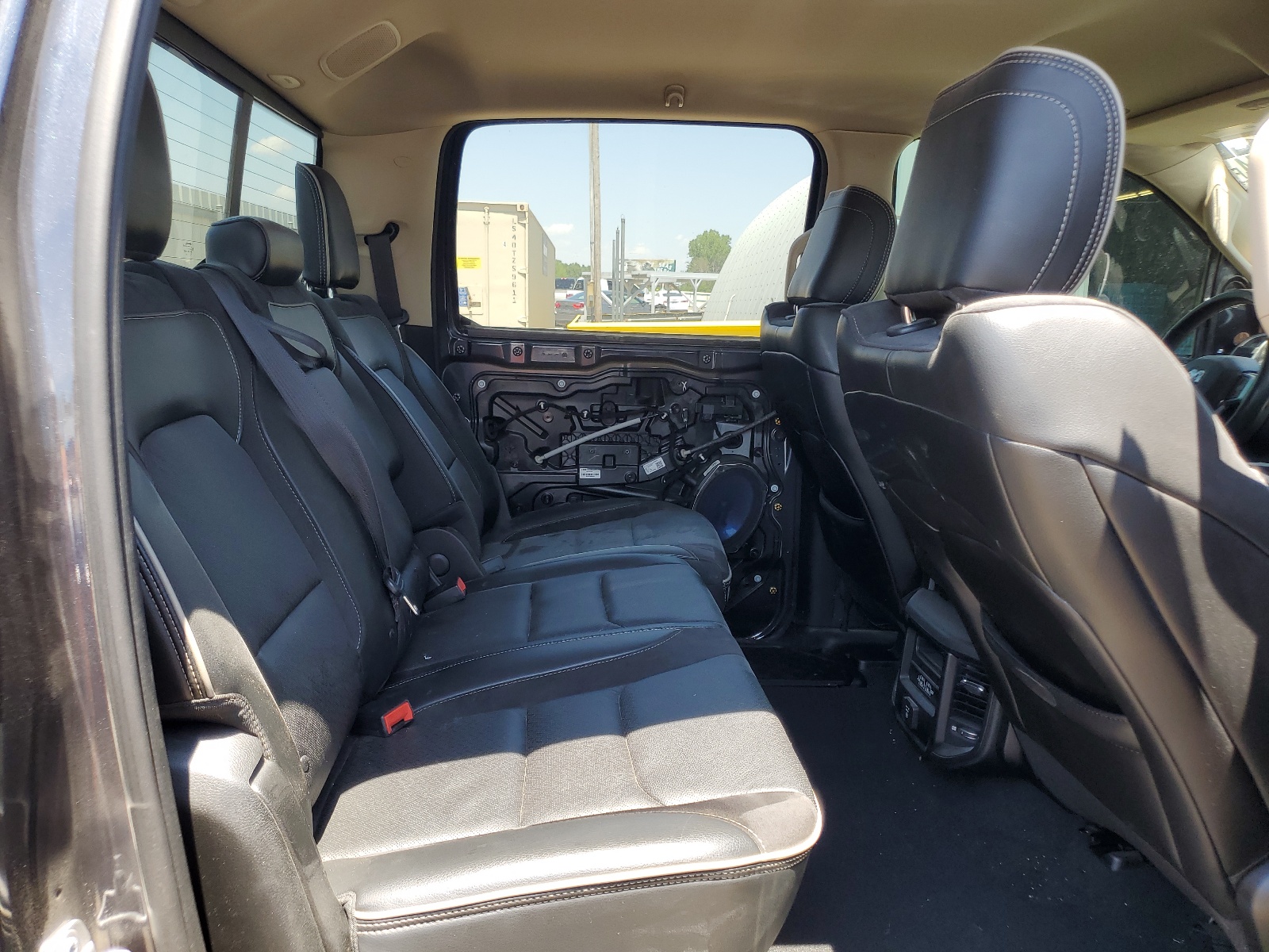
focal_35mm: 26
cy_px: 476
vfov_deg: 53.1
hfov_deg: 67.3
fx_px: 953
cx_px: 634
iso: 50
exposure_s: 1/263
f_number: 1.5
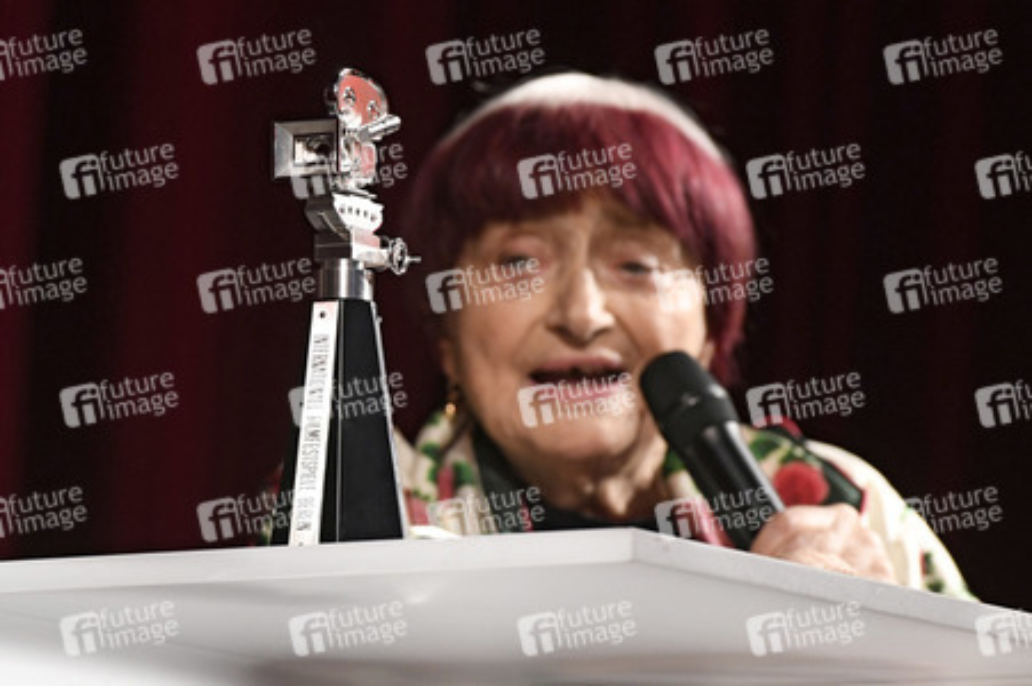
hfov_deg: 10.3
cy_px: 343
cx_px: 516
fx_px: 5729
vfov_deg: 6.9
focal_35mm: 200
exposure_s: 1/250
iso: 3200
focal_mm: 200
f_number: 5
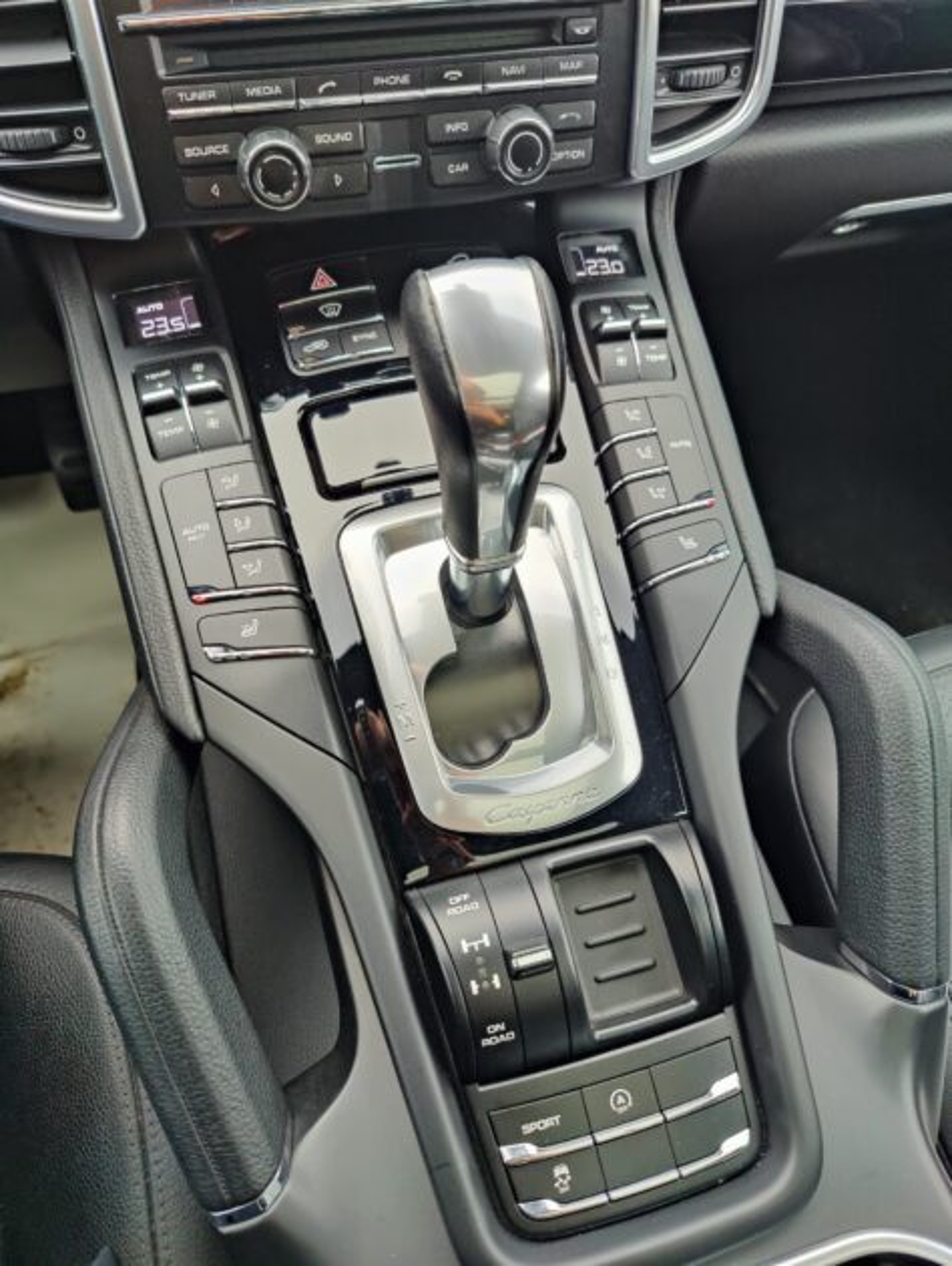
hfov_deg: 40.8
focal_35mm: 35
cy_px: 633
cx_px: 476
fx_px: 1281
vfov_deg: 52.6
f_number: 1.88
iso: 297
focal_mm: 6.06
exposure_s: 1/90
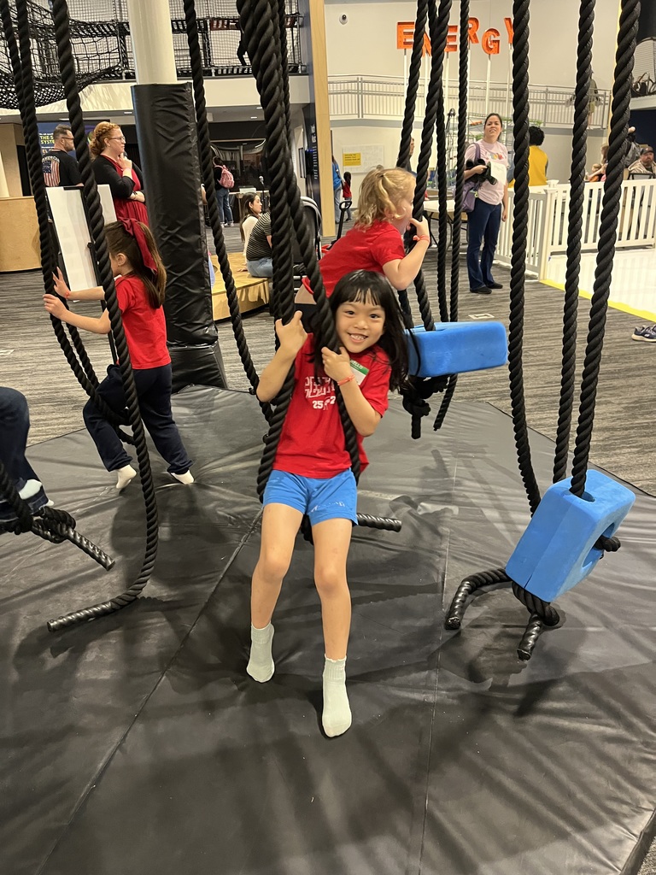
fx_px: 657
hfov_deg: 53.1
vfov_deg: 67.3
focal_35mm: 26
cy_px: 438
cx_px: 328
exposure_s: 1/60
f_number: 1.6
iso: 400
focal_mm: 5.1
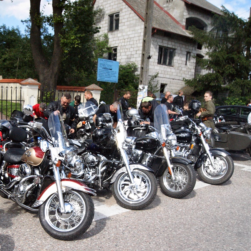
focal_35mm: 36
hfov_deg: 46.0
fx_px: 295
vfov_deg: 46.0
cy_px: 129
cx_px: 114
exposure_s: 1/1000
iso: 1600
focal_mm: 18
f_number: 11
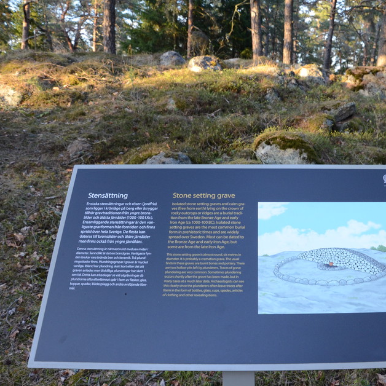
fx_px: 442
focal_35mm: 35
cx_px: 265
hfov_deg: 46.3
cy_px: 192
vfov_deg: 47.2
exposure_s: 1/100
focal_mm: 18
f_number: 5
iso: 800
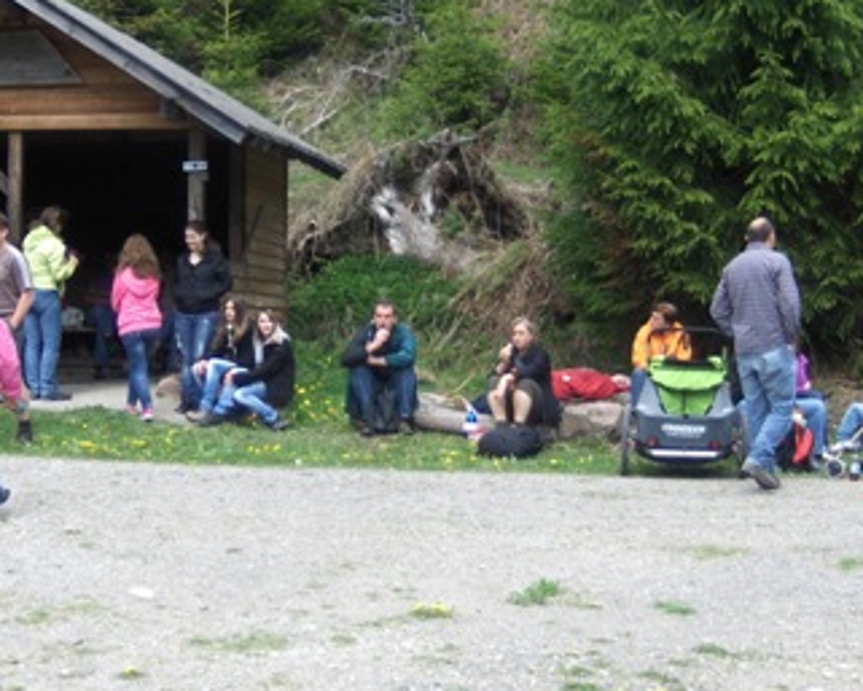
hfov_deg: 27.6
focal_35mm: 68
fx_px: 1737
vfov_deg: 22.4
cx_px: 250
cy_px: 247
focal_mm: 7.5
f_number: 2.8
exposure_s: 1/224
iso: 100
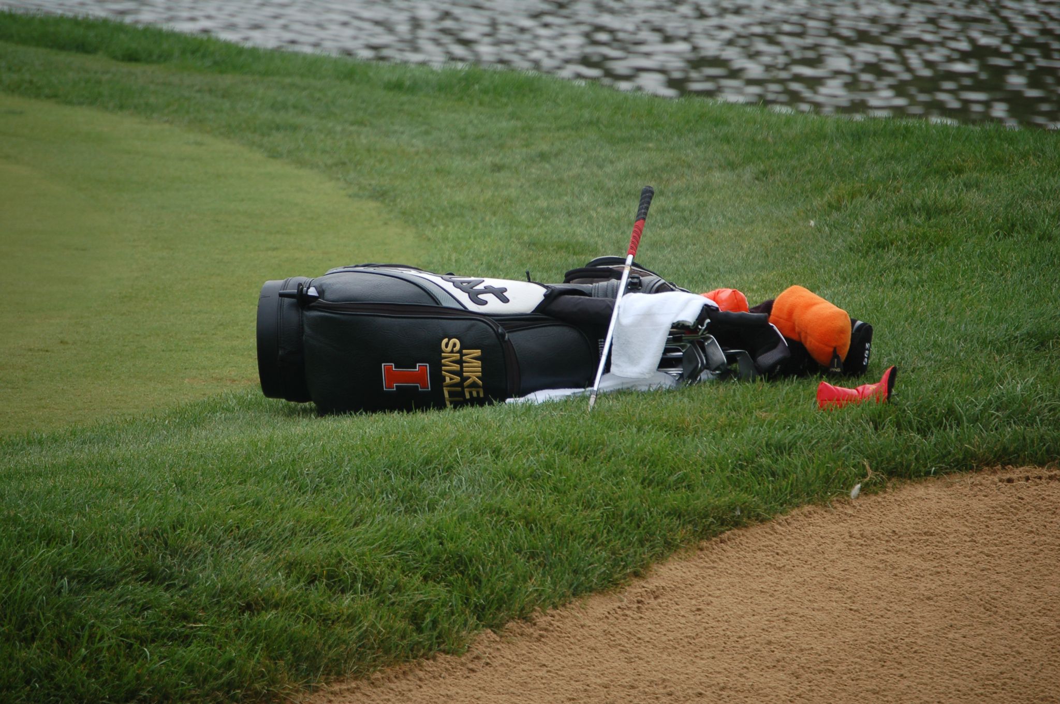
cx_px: 530
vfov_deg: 4.6
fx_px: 8824
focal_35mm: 300
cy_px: 352
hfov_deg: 6.9
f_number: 5.6
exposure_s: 1/320
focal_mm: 200
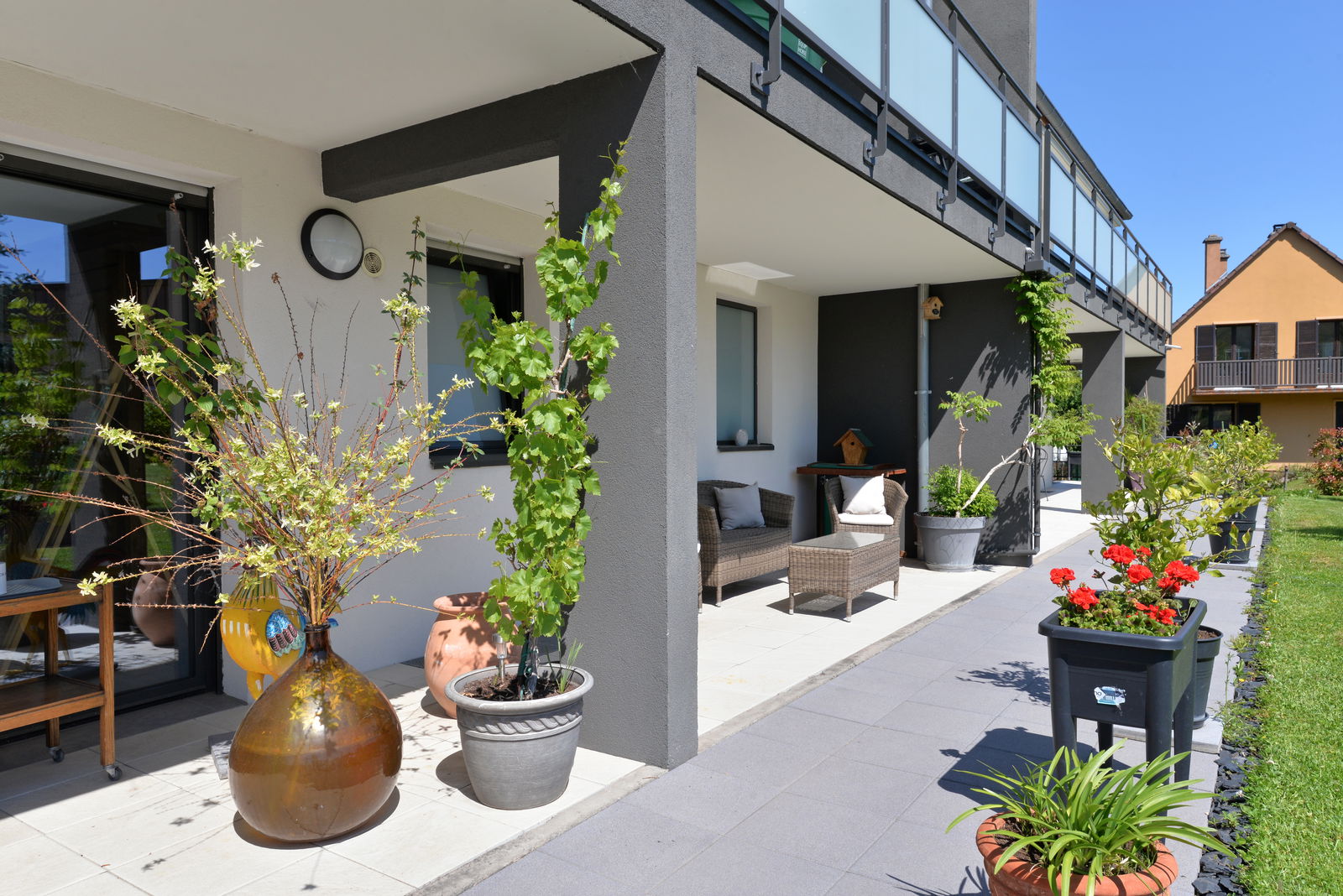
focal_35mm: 24
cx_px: 672
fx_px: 896
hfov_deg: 73.7
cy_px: 448
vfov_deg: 53.2
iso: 250
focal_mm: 24
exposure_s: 1/320
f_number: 11
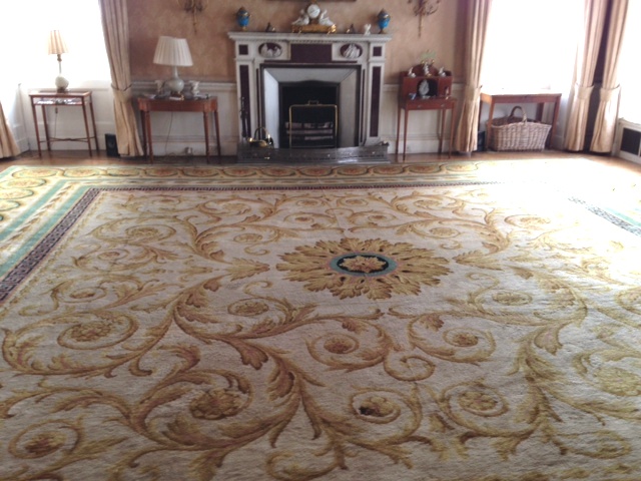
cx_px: 320
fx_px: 611
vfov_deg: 42.9
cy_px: 240
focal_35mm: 33
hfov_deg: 55.4
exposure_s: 1/30
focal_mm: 4.12
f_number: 2.4
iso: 64
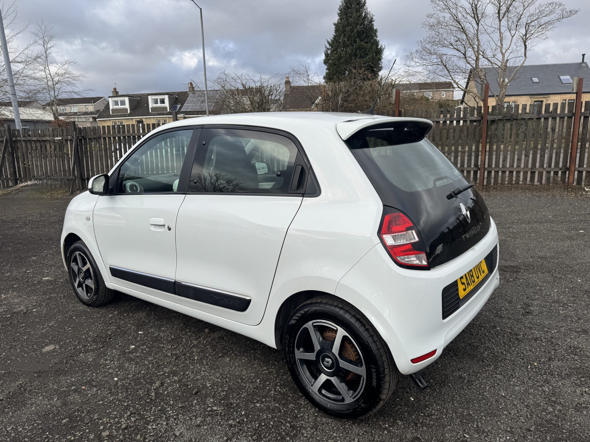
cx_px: 295
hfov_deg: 71.6
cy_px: 221
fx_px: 409
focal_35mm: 24
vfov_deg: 56.8
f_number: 1.78
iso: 80
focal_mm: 6.76
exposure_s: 1/2833
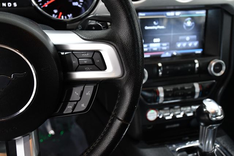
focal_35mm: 45
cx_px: 117
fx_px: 292
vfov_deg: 29.8
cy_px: 78
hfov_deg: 43.6
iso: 2500
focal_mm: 30
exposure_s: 1/125
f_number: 5.6
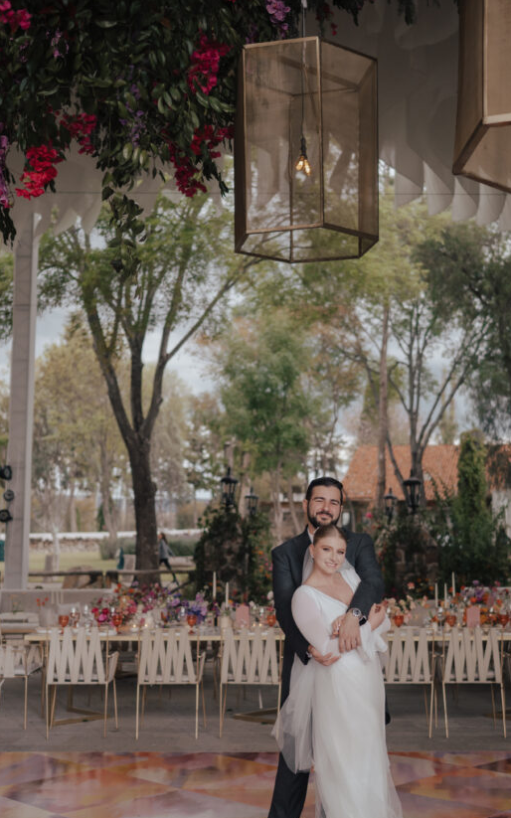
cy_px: 428
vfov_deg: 40.3
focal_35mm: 50
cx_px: 331
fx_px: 1115
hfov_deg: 25.7
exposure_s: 1/4000
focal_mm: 35
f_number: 2
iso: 640
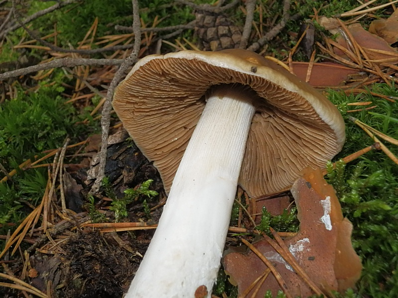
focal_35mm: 37
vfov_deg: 38.7
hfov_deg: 50.1
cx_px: 199
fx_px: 425
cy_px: 149
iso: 500
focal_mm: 6.7
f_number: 9.9
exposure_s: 1/40
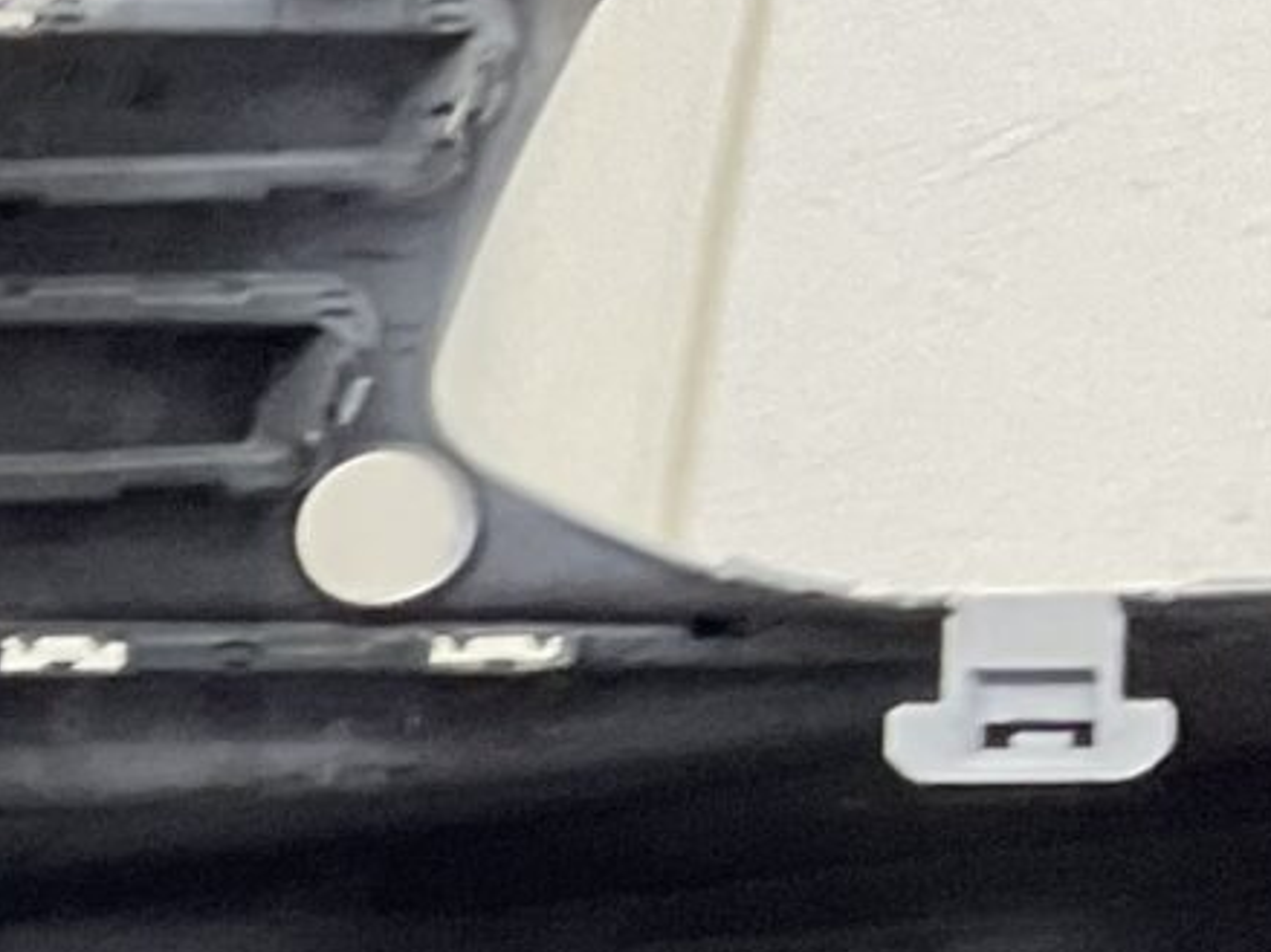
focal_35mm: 169
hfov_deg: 9.9
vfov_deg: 8.5
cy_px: 1667
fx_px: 6203
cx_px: -2024
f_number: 1.8
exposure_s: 1/120
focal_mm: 3
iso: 64
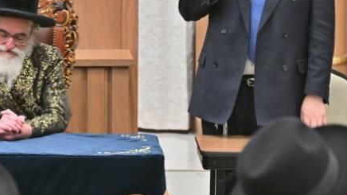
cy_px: -1
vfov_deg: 5.8
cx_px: 15
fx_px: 1923
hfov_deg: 10.2
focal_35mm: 209
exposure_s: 1/100
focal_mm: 85
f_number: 4
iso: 320
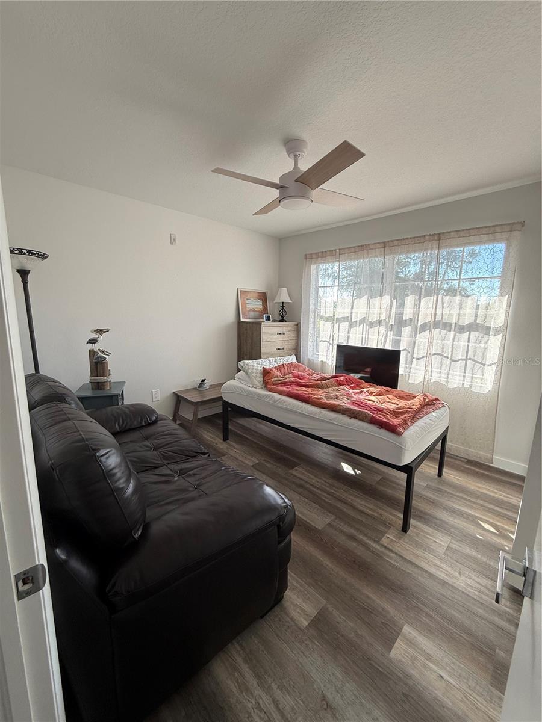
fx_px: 292
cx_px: 271
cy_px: 361
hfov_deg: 85.7
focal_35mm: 14
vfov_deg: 102.1
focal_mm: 2.22
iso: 50
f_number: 2.2
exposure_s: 1/137
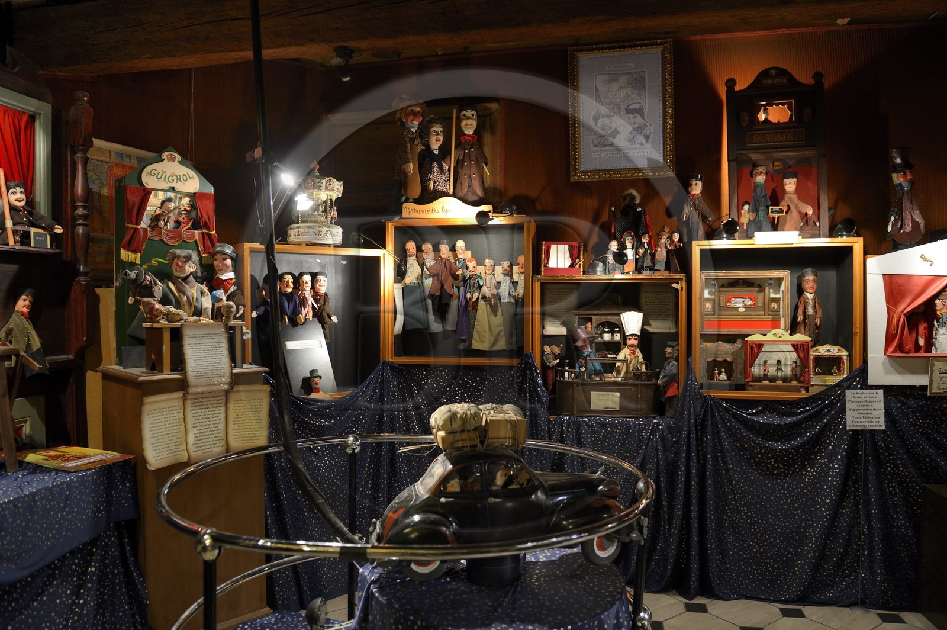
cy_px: 315
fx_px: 631
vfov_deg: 53.1
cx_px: 474
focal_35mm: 24
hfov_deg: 73.8
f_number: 3.5
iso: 1600
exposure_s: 1/25
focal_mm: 24
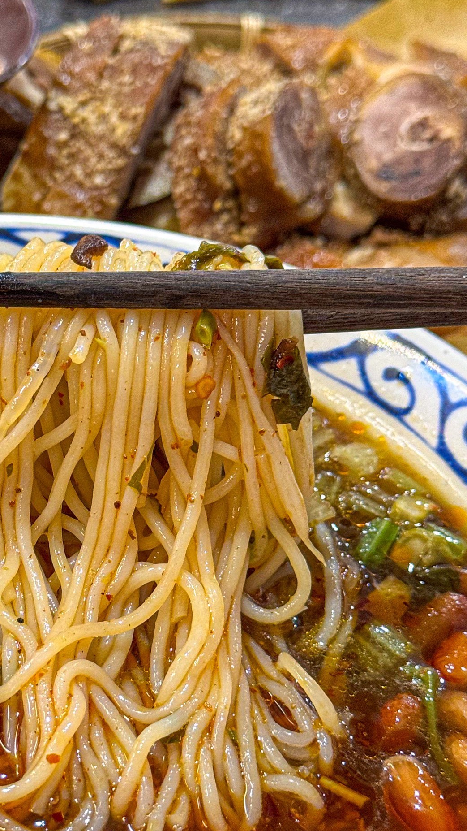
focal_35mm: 77
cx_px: 43
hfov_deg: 15.5
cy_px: 488
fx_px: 1695
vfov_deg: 27.5
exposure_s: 1/35
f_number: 1.8
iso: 250
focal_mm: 6.76
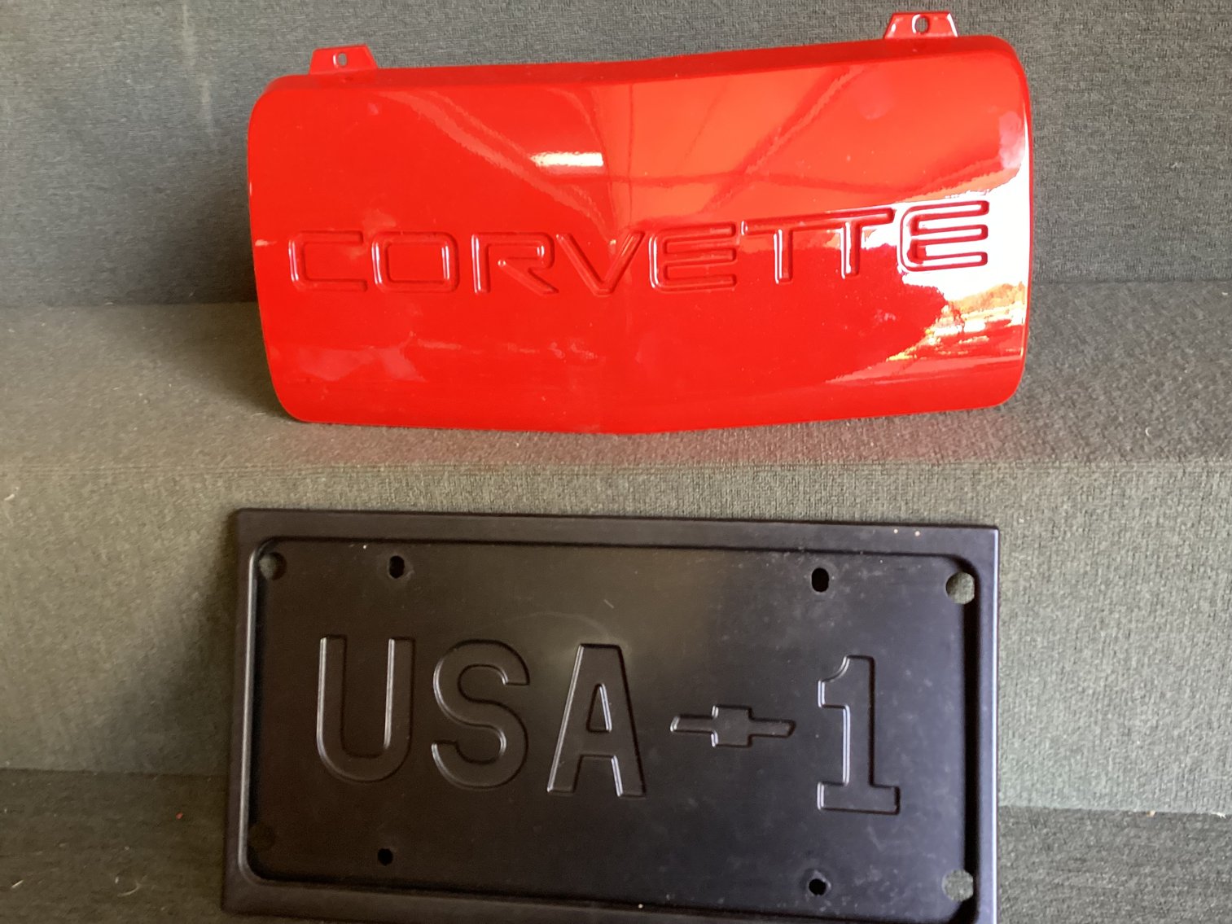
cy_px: 462
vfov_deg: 45.4
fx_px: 1103
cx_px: 616
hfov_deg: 58.3
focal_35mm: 31
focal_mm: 3.3
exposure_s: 1/50
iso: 320
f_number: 2.4
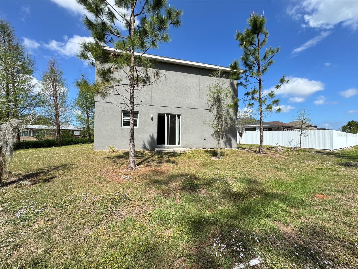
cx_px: 179
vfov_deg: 85.7
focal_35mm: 14
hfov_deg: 102.1
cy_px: 134
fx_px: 145
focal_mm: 2.22
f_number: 2.2
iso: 50
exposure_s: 1/1395
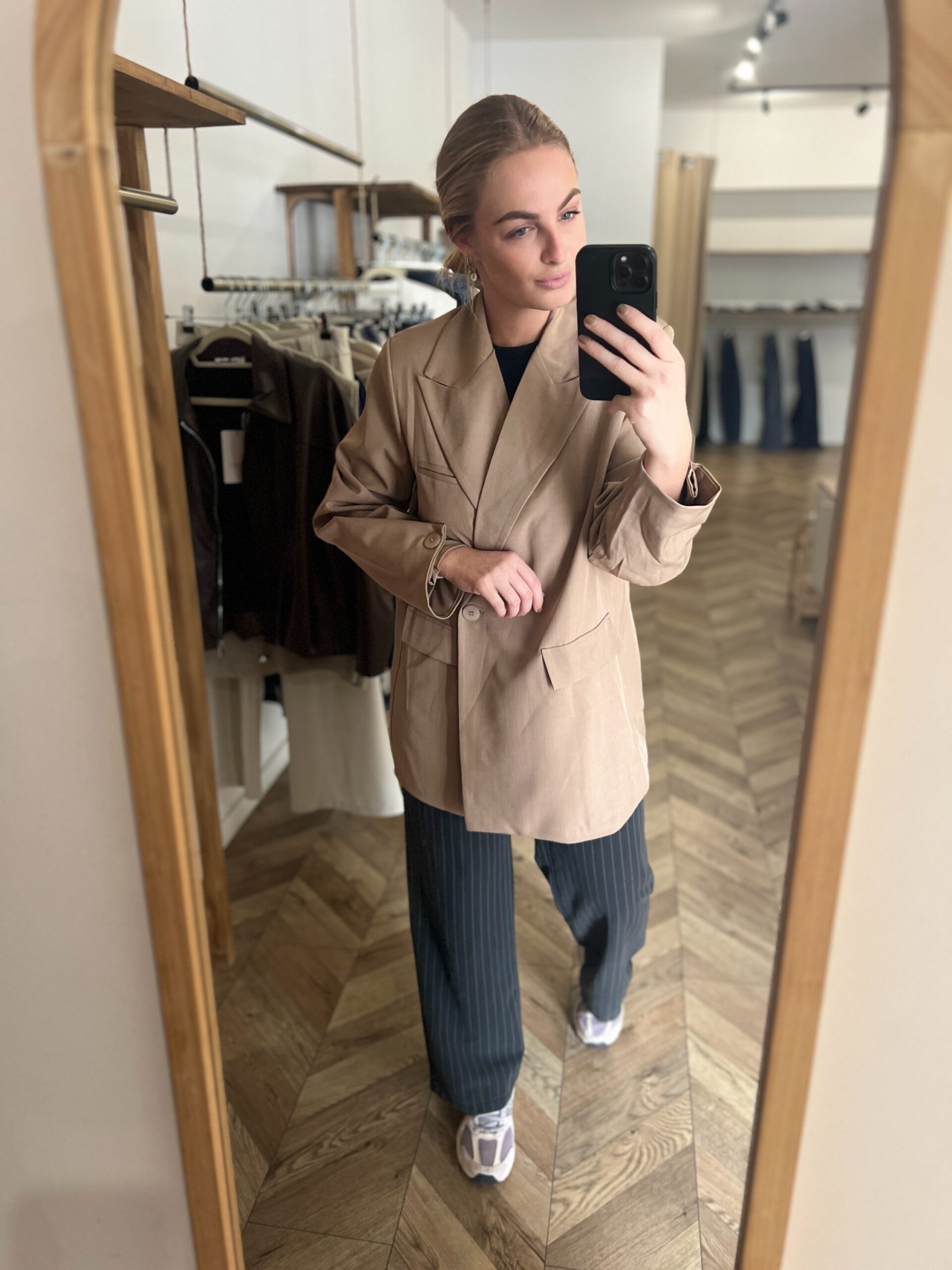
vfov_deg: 67.3
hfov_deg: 53.1
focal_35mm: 26
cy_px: 635
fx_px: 953
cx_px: 476
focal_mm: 5.7
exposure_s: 1/60
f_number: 1.5
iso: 250
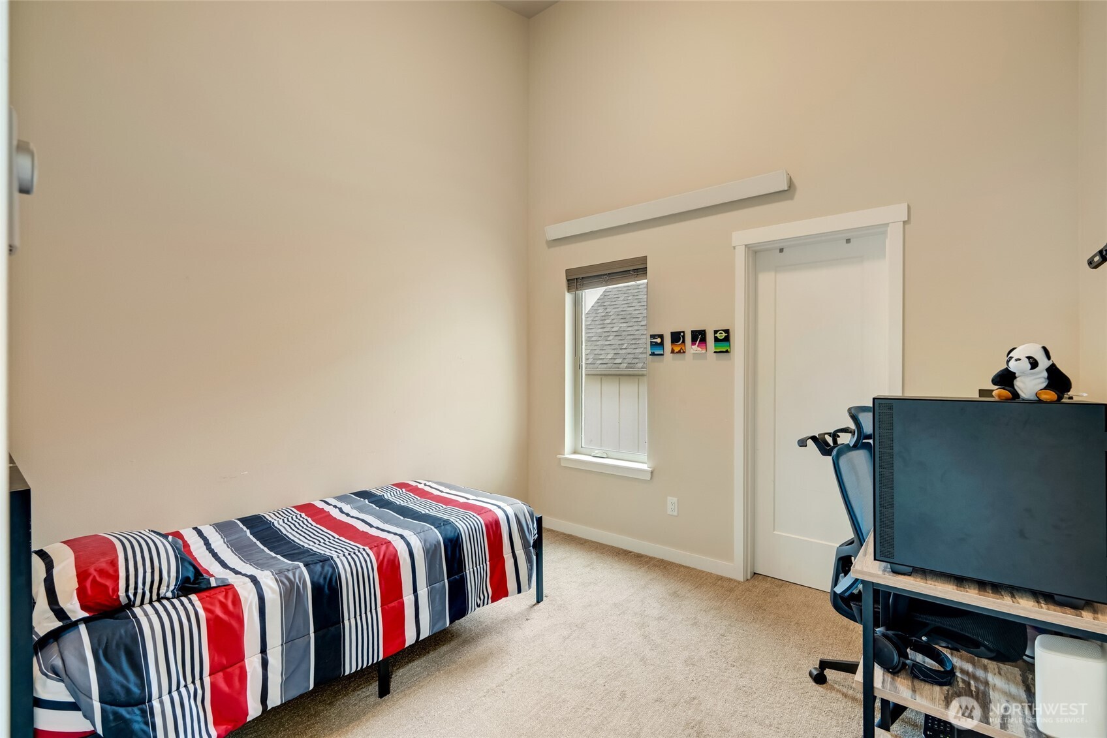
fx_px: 507
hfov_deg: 95.0
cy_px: 369
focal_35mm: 16
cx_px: 554
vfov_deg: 72.0
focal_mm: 16.5
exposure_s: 1/125
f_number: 9
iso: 400
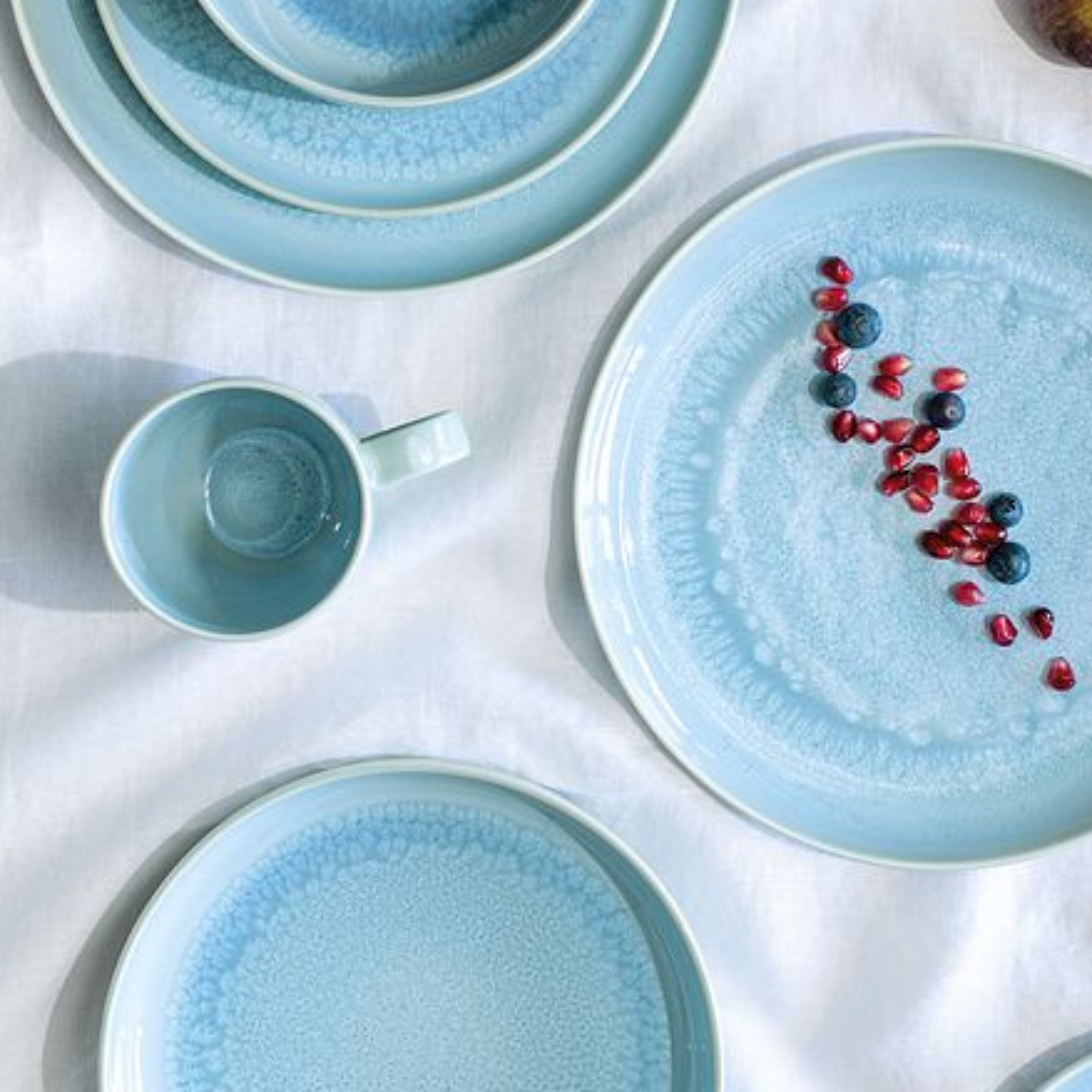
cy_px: 384
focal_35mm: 84
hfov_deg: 20.6
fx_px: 2998
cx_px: 622
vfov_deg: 20.6
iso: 100
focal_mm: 50
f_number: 6.3
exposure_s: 1/15
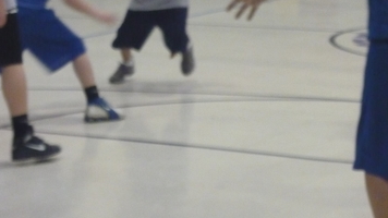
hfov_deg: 14.6
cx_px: 194
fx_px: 1512
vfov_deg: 8.2
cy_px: -13
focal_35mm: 147
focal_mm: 16.5
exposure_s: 1/40
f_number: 5.1
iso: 800
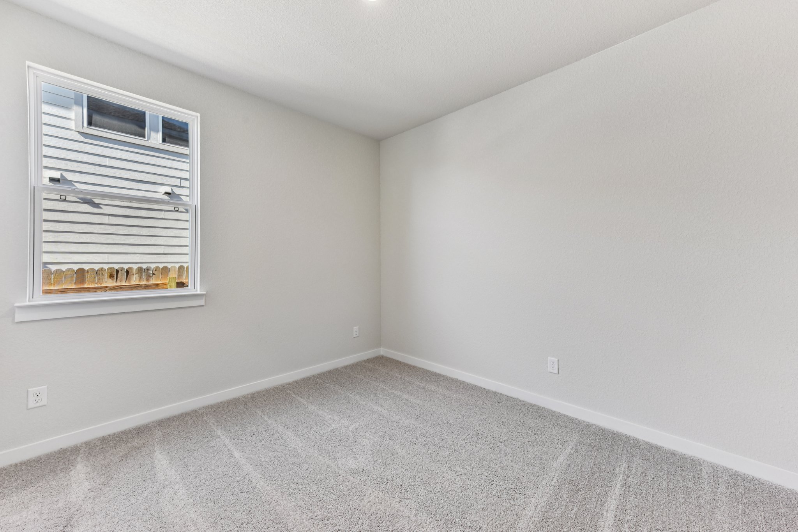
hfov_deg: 104.2
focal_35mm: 14
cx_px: 399
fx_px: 310
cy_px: 266
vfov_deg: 81.2
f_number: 8
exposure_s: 1/25
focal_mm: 14
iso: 400
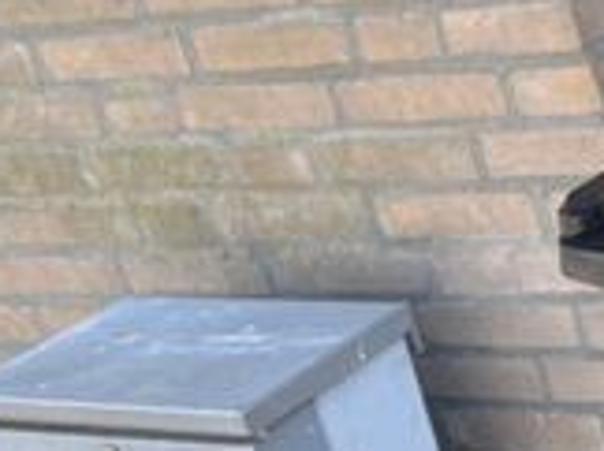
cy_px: 235
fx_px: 1795
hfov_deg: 16.1
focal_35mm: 103
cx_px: 1089
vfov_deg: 14.3
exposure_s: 1/407
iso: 50
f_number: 1.6
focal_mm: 5.1
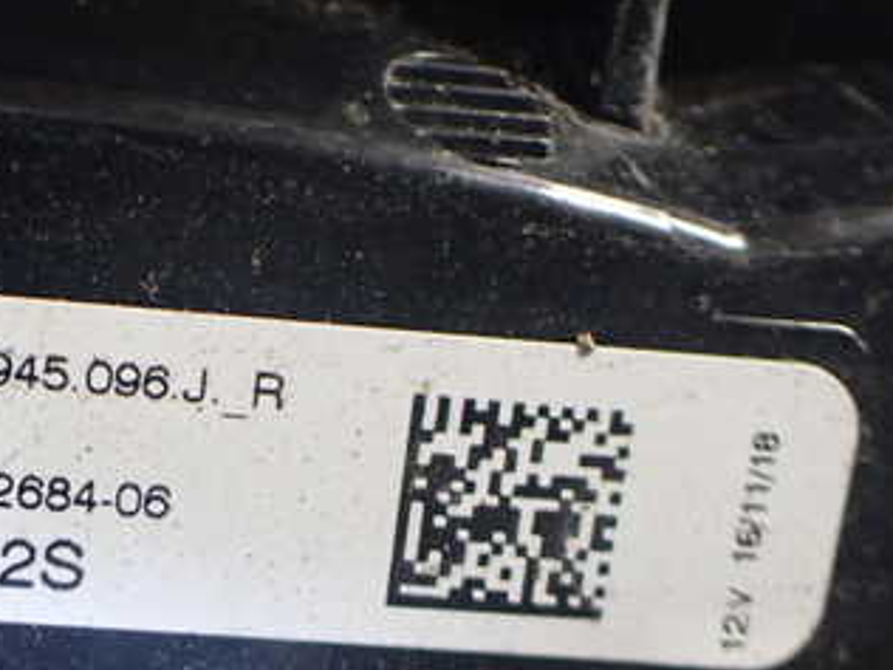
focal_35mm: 57
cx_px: 150
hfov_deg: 32.6
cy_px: 424
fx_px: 1470
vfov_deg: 25.6
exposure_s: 1/50
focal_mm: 5.4
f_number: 2.3
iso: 800
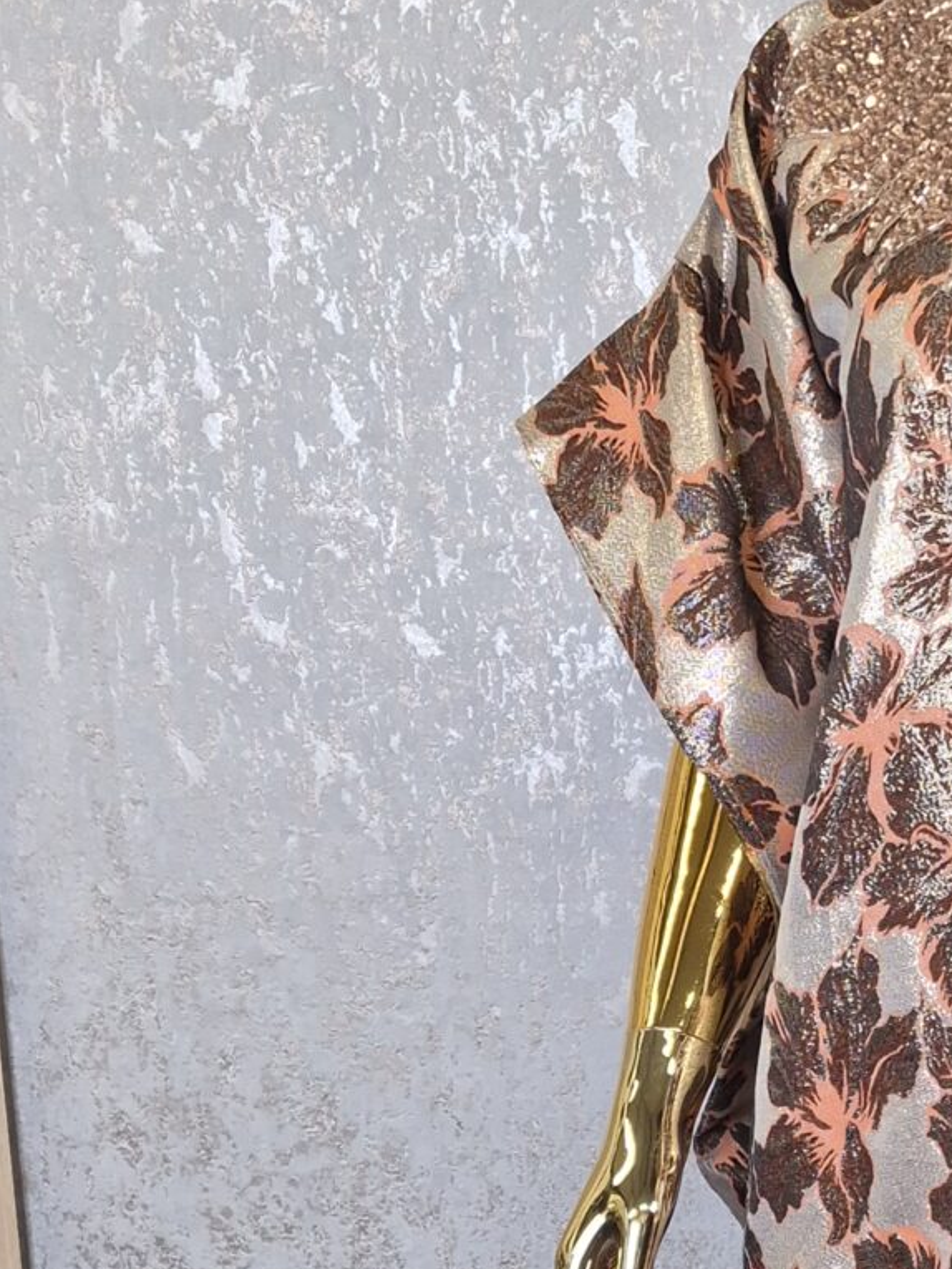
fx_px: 2823
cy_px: 1002
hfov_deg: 18.3
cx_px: 1085
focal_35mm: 77
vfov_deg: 24.9
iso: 80
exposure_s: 1/100
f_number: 1.8
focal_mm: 5.4
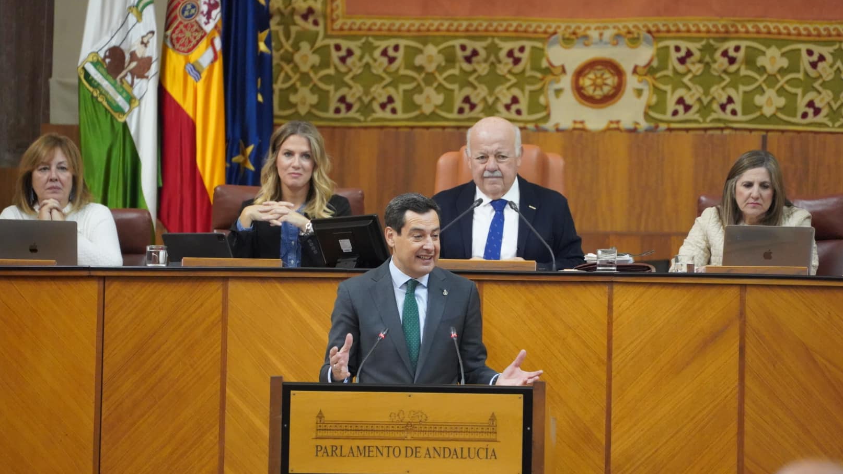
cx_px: 422
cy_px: 280
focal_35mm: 315
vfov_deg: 3.9
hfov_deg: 6.9
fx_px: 7042
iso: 12800
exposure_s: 1/320
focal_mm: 300
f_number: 5.6
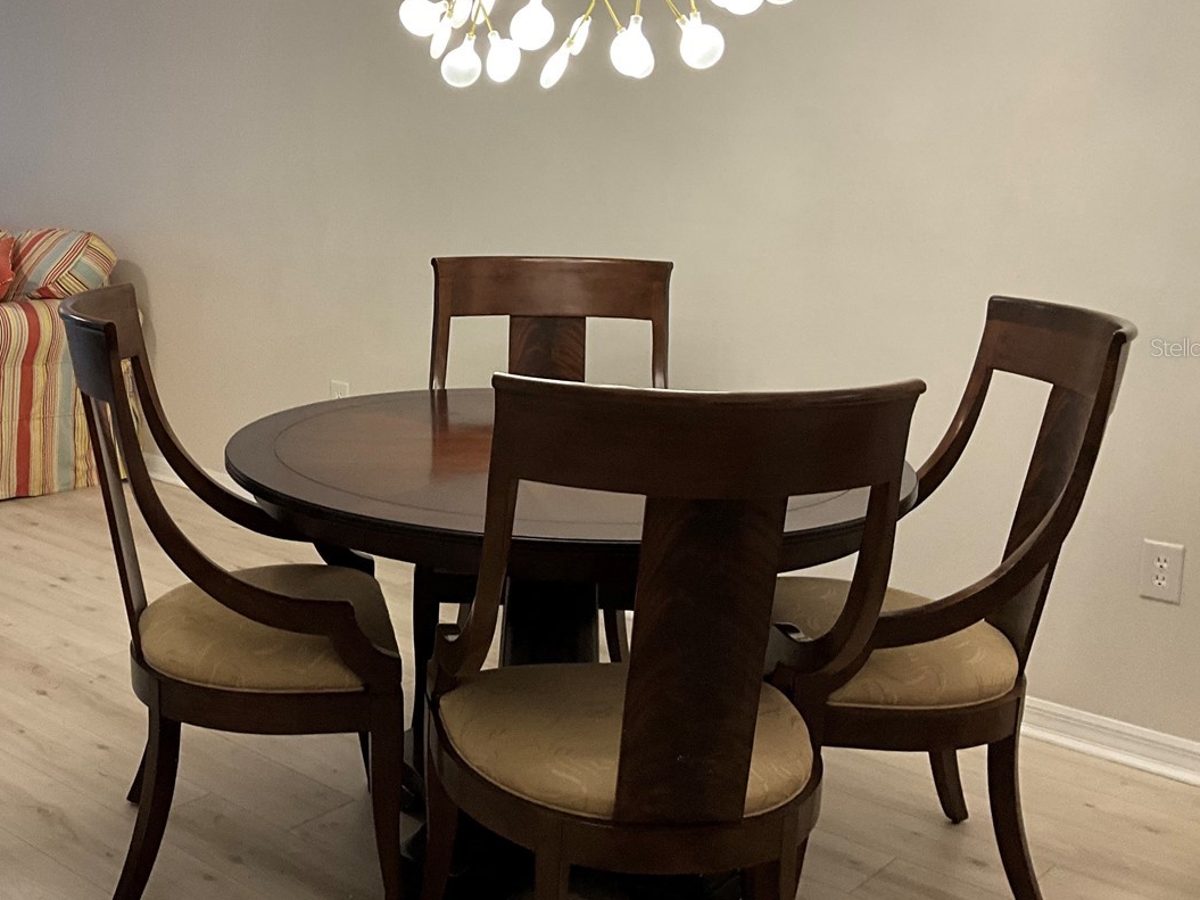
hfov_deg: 42.0
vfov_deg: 32.7
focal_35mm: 44
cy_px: 347
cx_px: 348
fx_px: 1525
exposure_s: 1/60
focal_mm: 3
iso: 100
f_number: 1.8
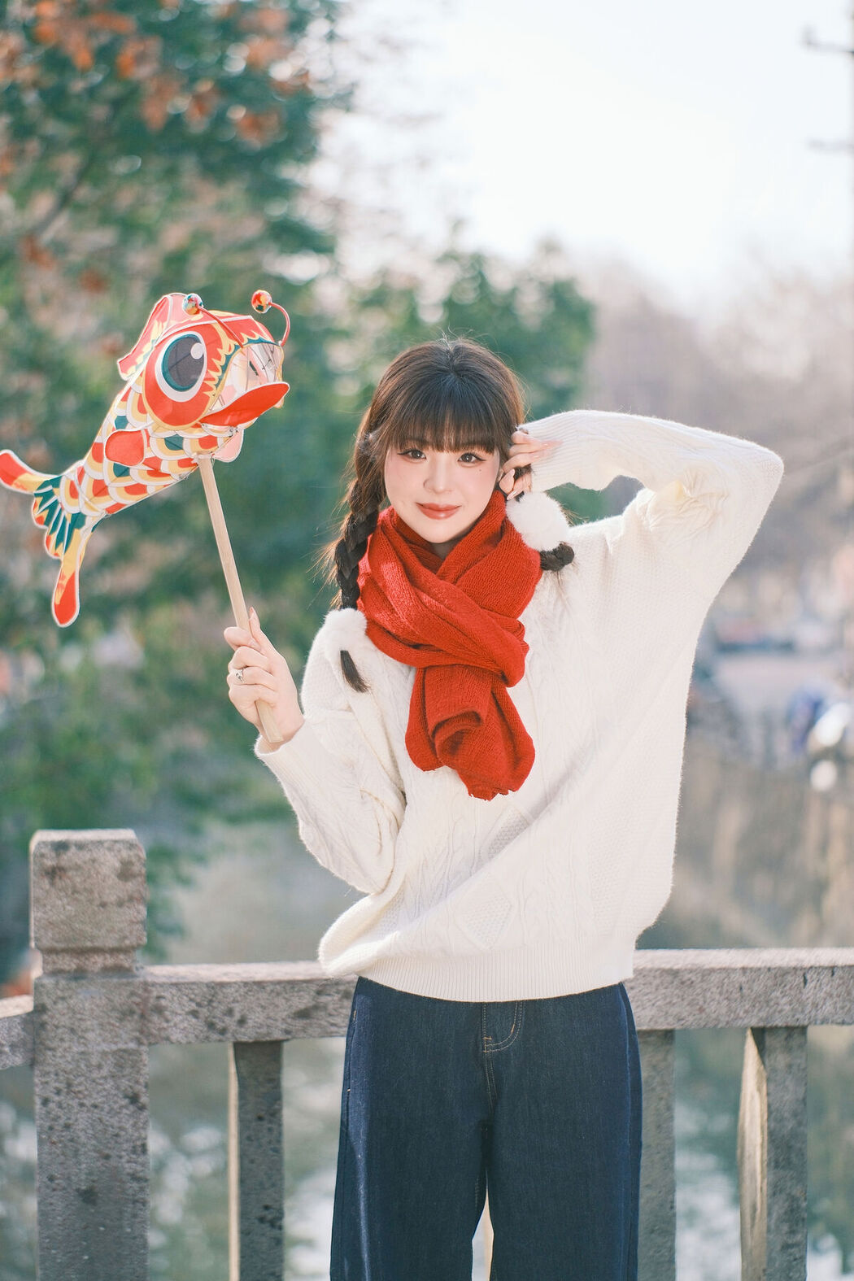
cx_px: 427
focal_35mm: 75
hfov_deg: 18.2
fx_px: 2669
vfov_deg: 27.0
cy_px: 640
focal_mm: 50
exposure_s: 1/4000
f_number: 1.4
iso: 640
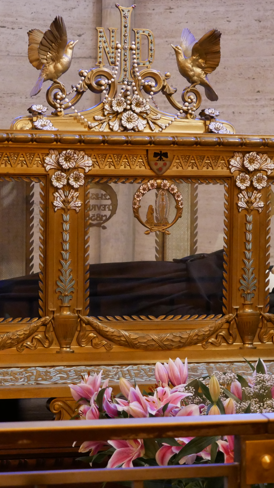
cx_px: 146
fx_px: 1692
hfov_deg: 9.3
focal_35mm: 131
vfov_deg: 16.4
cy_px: 244
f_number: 4
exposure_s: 1/15
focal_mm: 45
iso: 3200
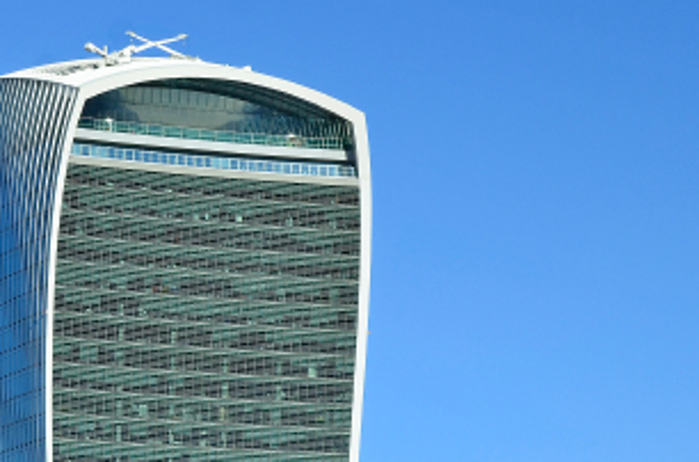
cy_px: 529
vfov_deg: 7.4
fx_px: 3562
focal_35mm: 184
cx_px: 0
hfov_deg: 11.1
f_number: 8
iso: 100
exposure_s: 1/250
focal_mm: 44
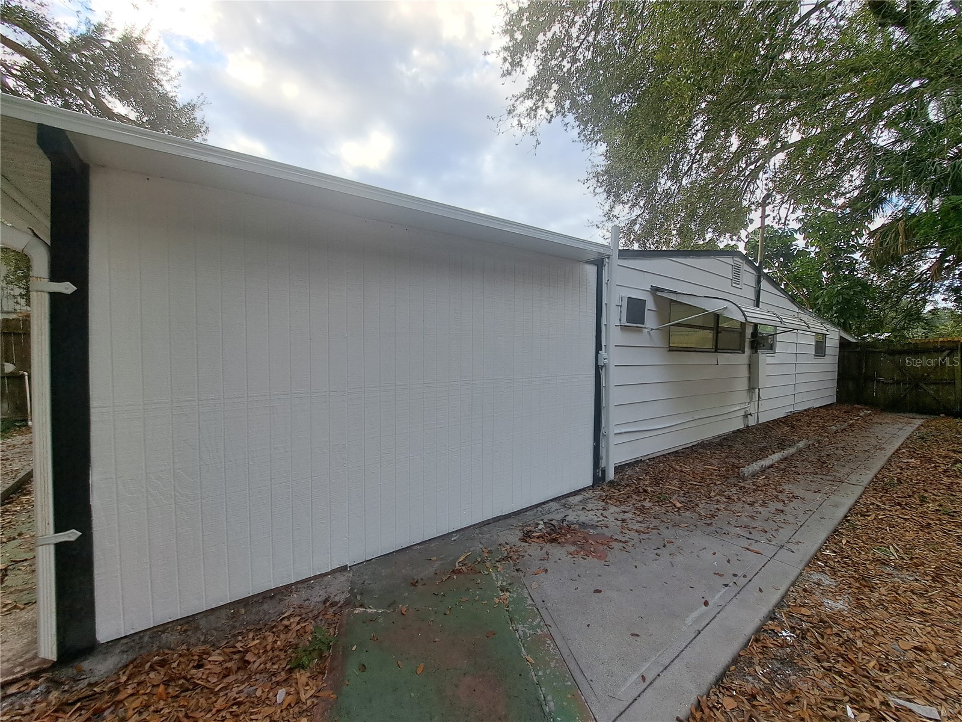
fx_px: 361
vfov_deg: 89.9
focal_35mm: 13
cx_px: 481
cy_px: 361
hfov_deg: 106.2
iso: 50
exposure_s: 1/260
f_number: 2.2
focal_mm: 1.74
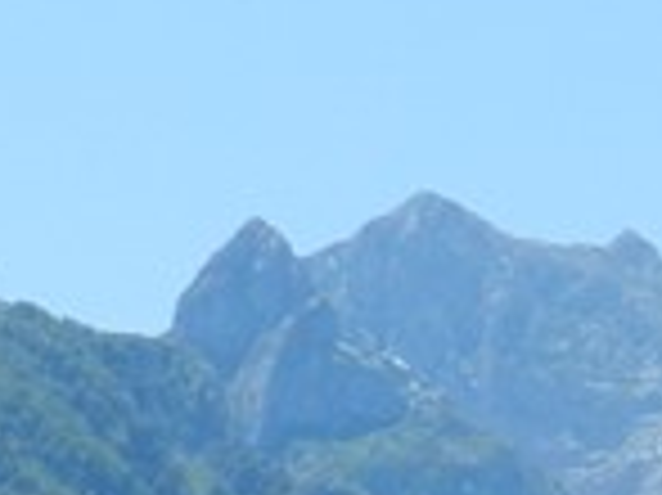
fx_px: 6134
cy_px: 940
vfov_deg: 4.6
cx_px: 1054
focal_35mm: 321
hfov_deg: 6.1
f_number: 4.2
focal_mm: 8.1
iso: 160
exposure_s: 1/1000
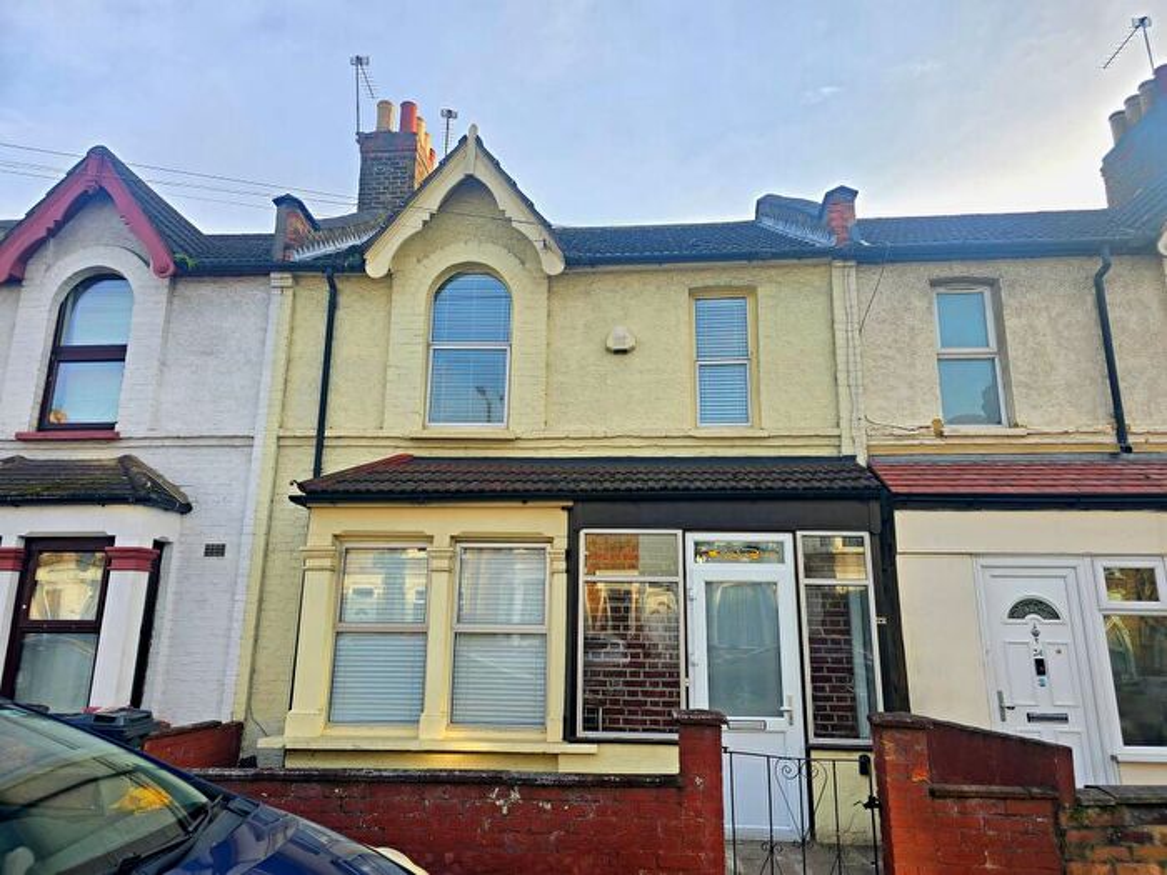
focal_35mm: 23
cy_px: 438
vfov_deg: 58.9
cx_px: 584
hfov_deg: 73.9
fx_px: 775
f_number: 1.7
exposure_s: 1/182
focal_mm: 6.3
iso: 12
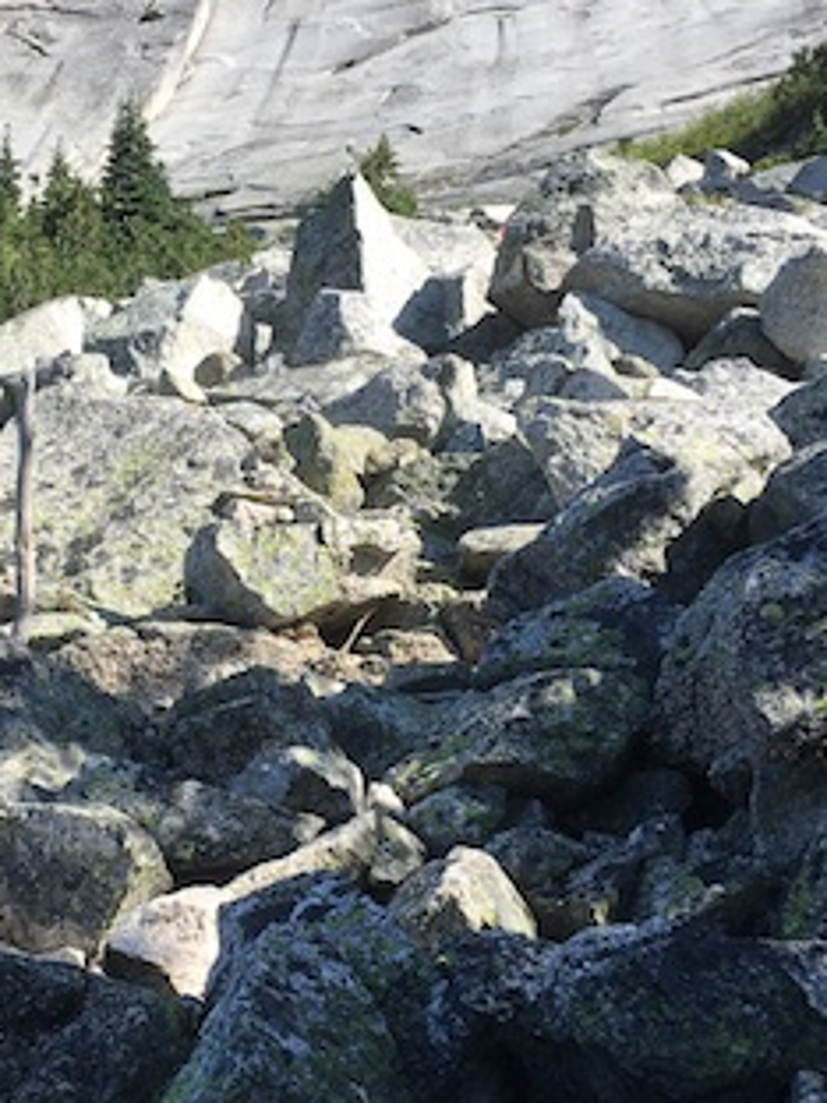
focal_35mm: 62
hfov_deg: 23.5
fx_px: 1975
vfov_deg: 31.2
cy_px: 500
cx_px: 251
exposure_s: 1/674
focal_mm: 4.15
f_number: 2.2
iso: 25
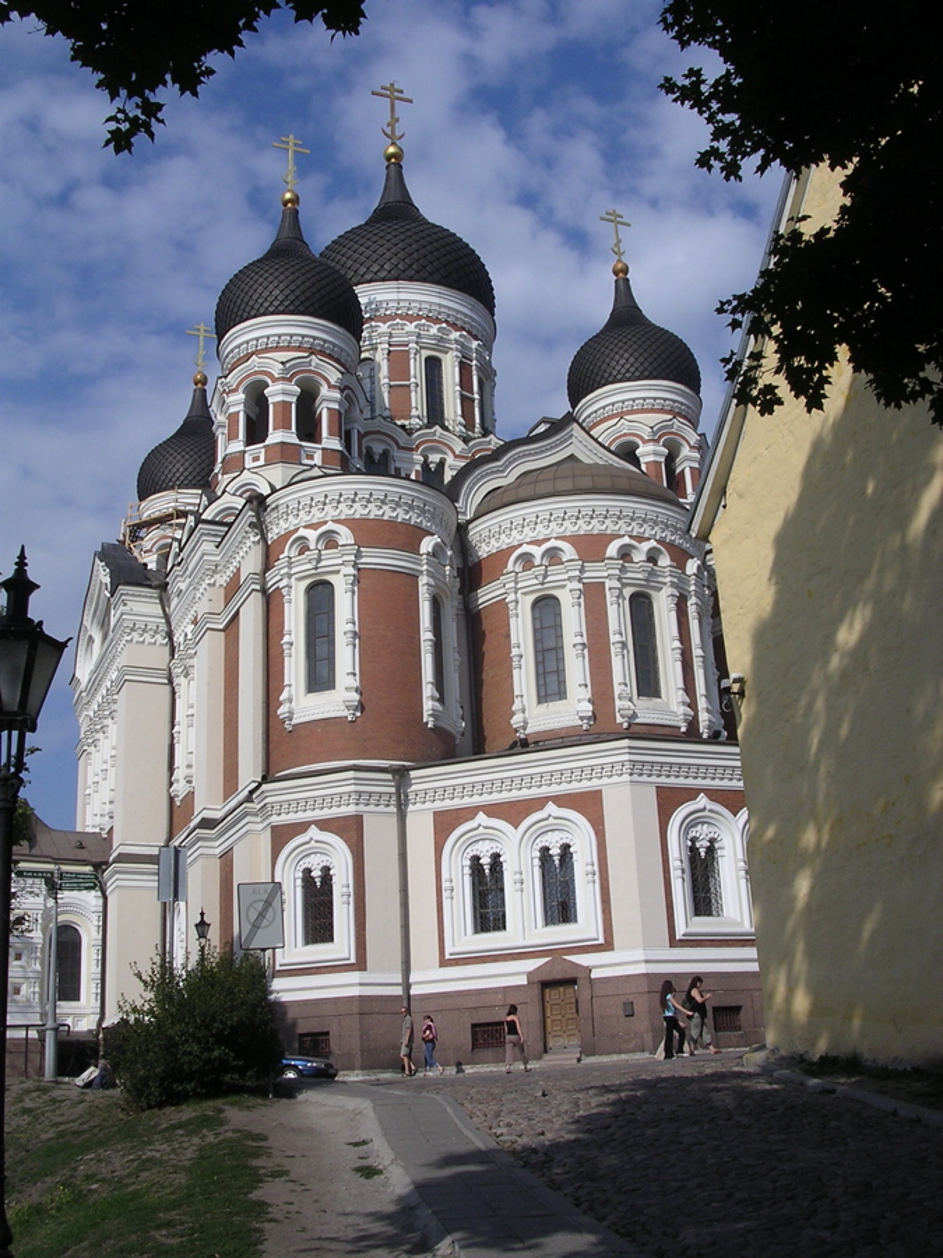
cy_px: 629
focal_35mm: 38
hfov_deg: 37.7
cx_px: 472
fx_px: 1380
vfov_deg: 49.0
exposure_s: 1/550
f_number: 5.6
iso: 100
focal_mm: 5.8
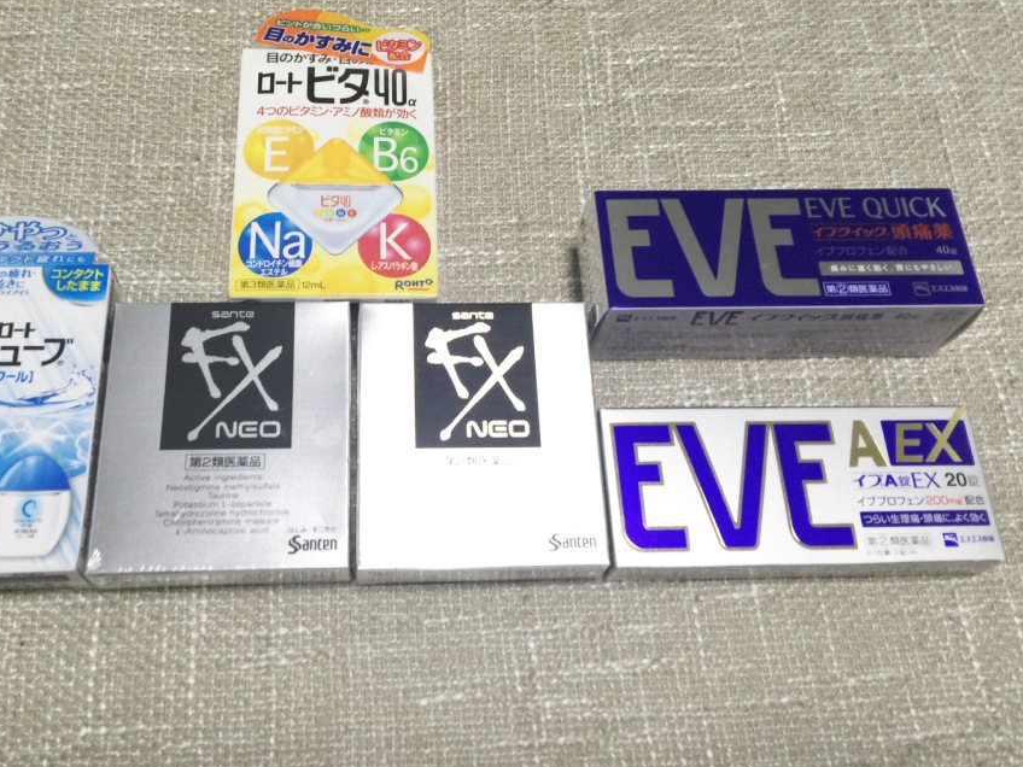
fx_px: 1034
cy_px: 340
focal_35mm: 35
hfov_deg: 52.5
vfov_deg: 40.6
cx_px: 445
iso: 50
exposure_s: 1/15
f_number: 2.2
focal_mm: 4.15
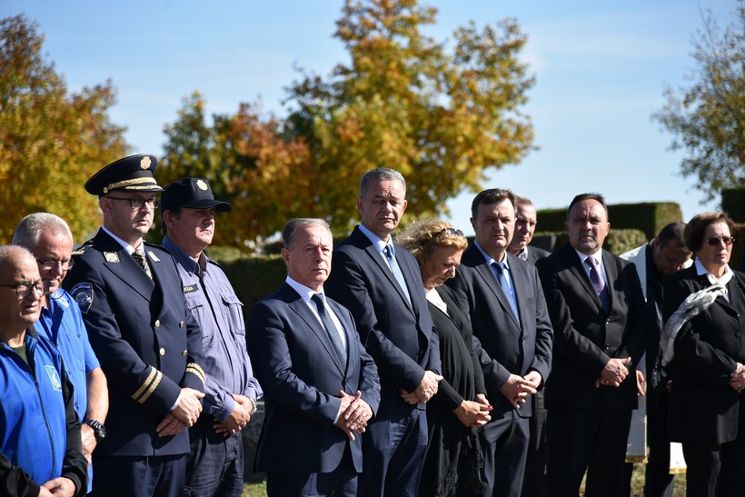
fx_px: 2484
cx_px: 372
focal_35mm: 120
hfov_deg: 17.1
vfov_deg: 11.4
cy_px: 248
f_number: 4
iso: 320
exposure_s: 1/1600
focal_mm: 120
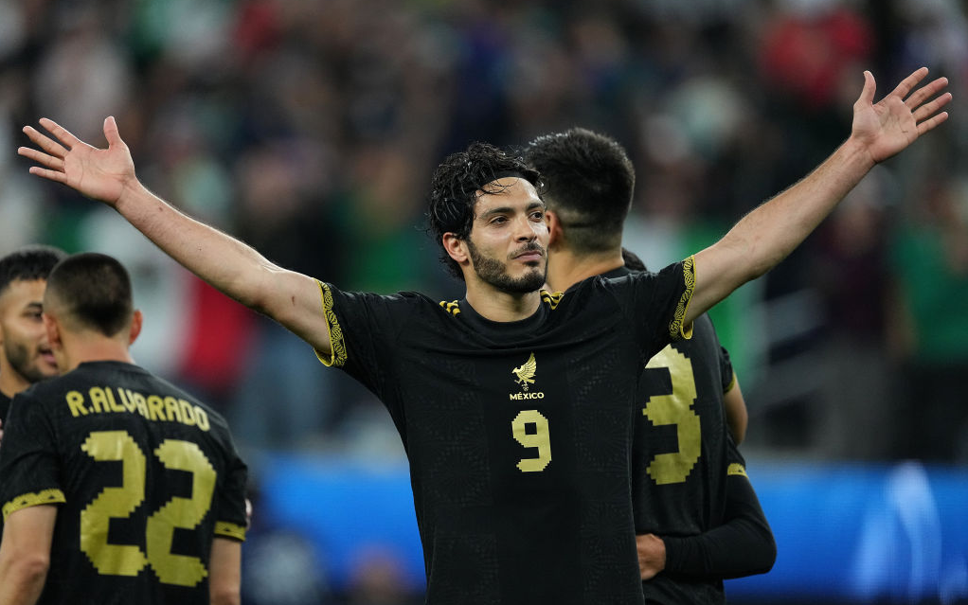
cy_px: 294
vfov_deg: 2.1
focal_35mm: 613
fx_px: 16173
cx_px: 484
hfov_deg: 3.4
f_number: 4
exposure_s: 1/1600
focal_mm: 600
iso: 3200
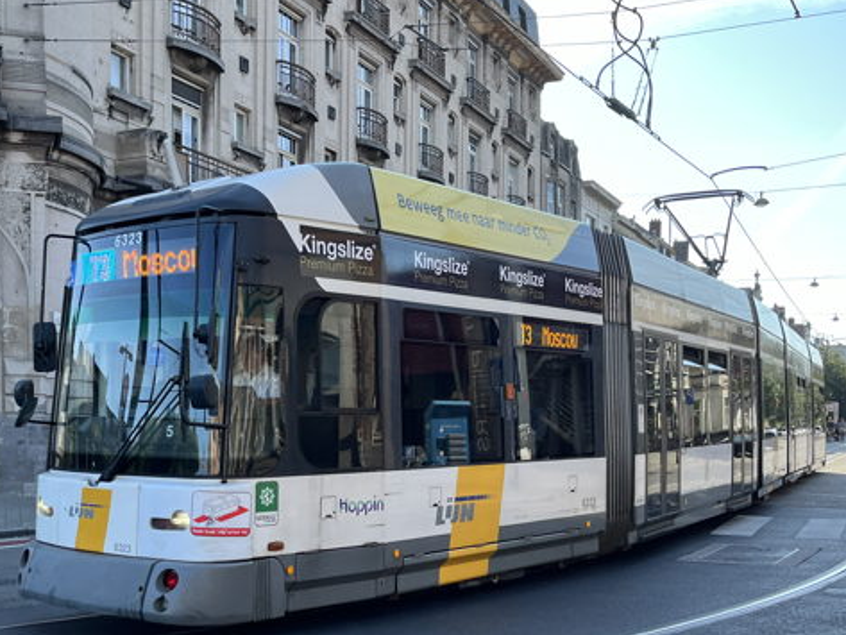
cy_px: 429
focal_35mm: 44
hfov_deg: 42.5
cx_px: 304
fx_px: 1076
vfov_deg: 32.6
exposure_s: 1/787
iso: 50
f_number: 1.6
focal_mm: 5.1
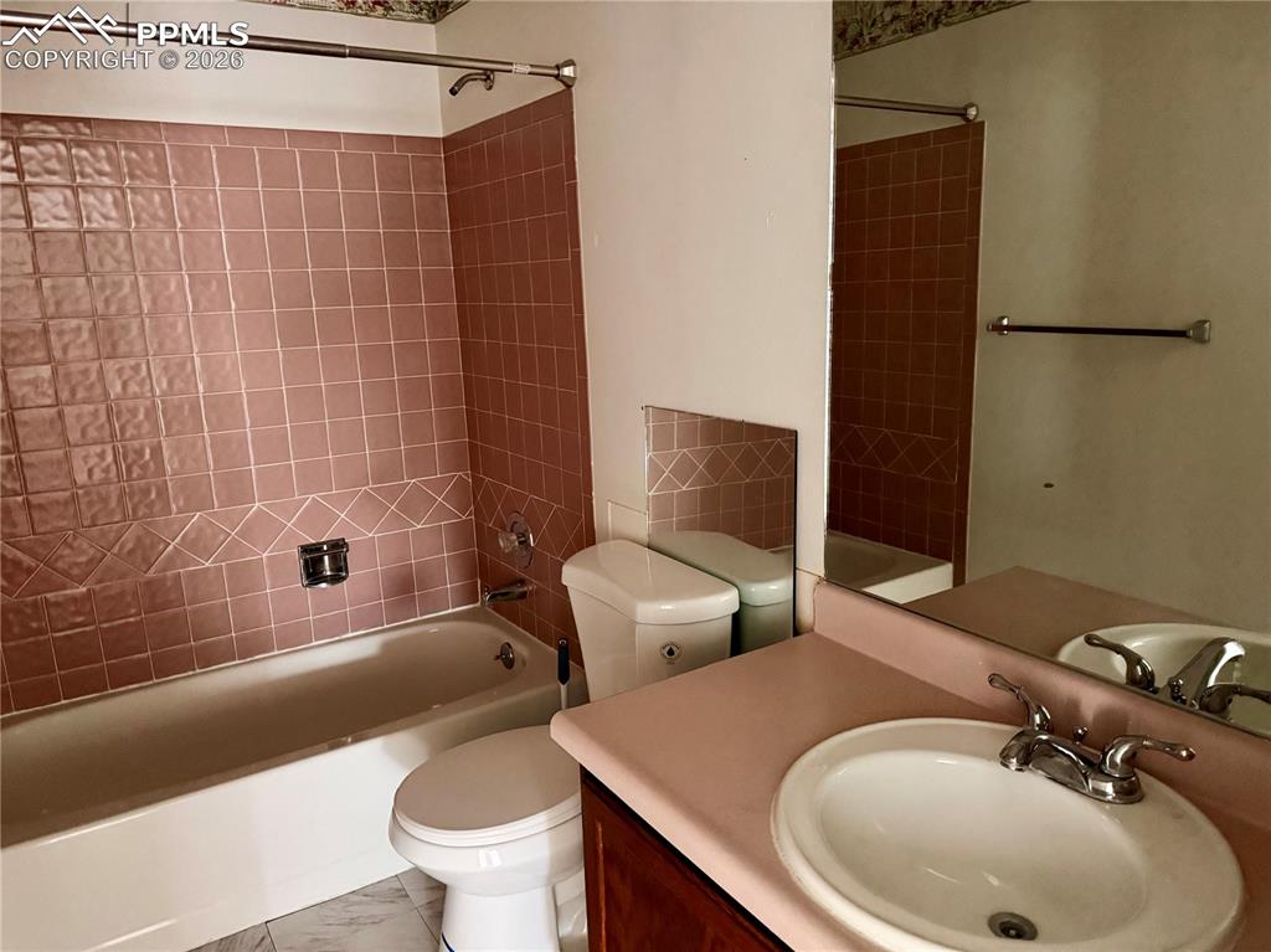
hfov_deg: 71.6
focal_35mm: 24
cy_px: 476
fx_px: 881
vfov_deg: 56.8
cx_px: 636
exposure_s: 1/30
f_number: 1.78
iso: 1000
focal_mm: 6.76
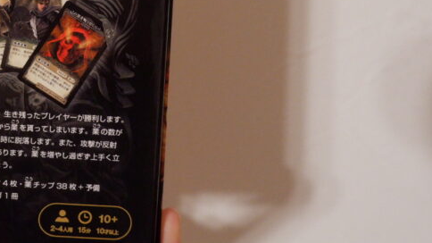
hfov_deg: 37.2
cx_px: 21
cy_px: 20
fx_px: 584
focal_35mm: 51
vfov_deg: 22.8
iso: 3200
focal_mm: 15.2
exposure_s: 1/70
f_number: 4
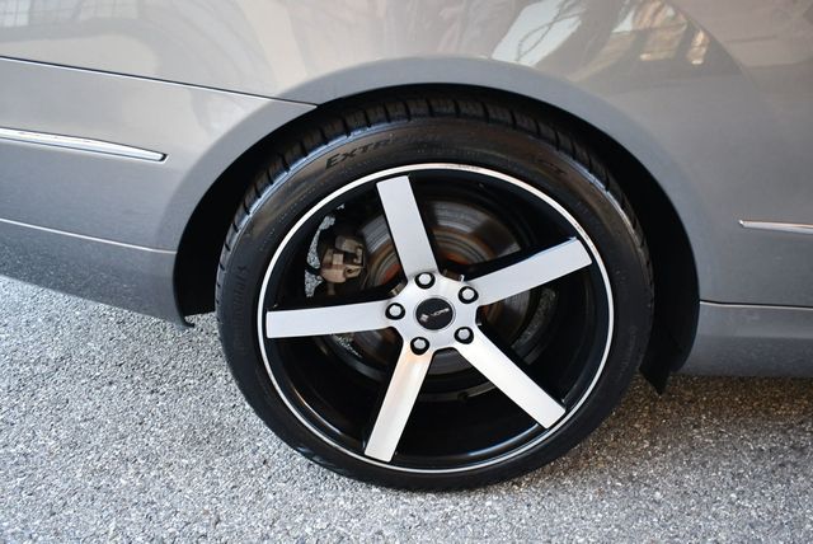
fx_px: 814
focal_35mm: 36
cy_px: 272
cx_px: 406
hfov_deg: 53.1
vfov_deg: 36.9
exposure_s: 1/200
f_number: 3.5
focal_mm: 18
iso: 800
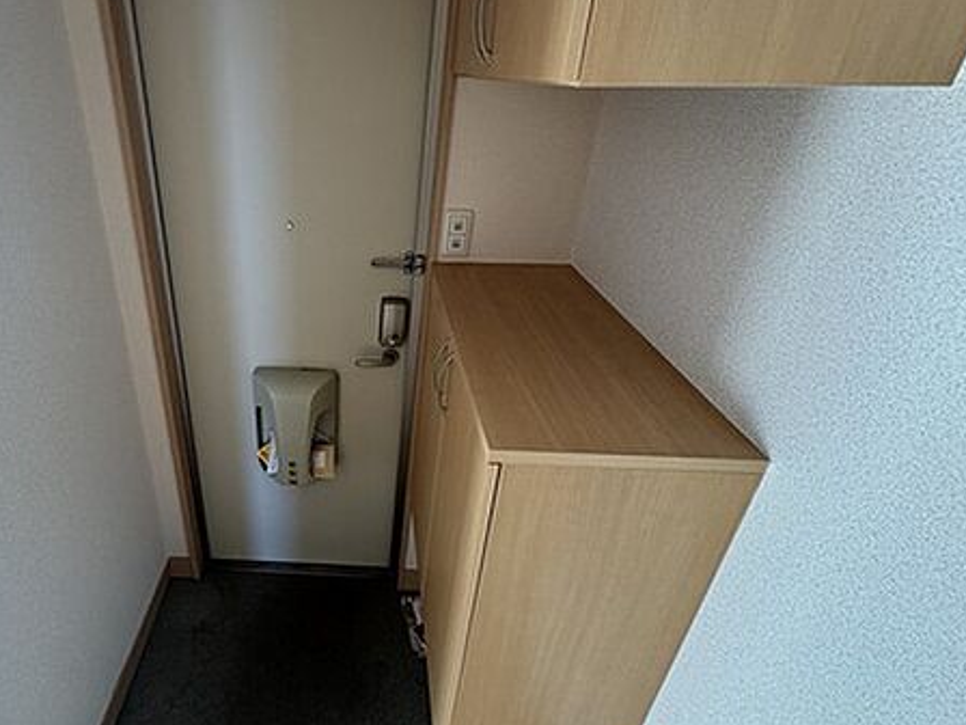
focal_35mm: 20
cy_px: 369
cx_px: 328
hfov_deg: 79.3
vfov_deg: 66.0
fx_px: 558
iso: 400
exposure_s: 1/60
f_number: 2.2
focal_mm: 2.22
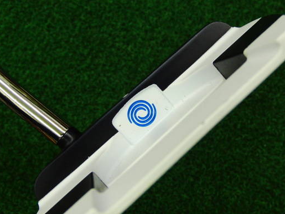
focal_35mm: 46
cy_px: 113
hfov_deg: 41.2
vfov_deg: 31.5
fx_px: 379
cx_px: 162
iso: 320
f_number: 3.6
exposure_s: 1/80
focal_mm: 6.42
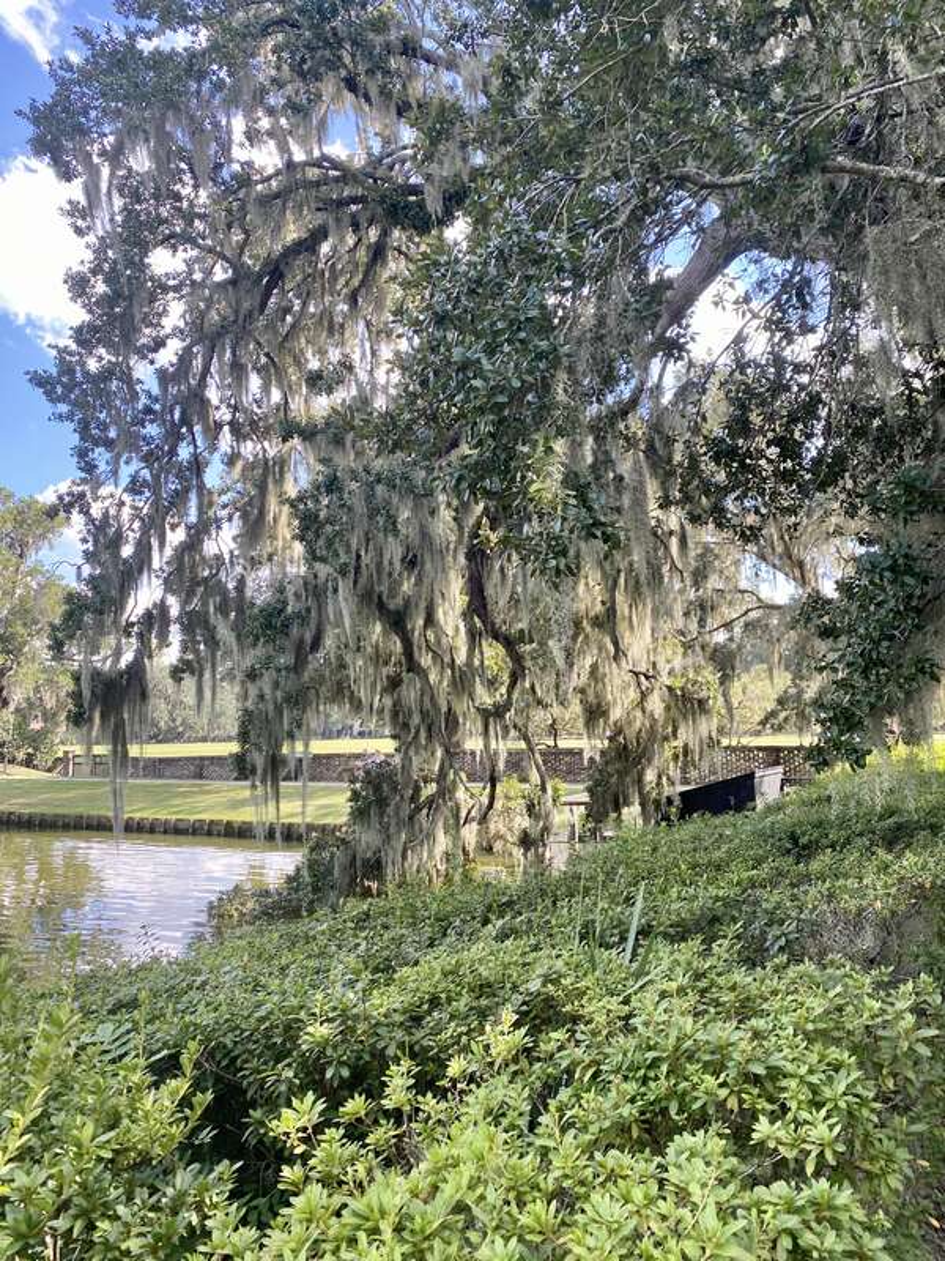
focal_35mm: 26
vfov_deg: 67.3
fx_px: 946
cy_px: 630
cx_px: 472
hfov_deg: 53.1
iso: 32
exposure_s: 1/285
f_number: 1.8
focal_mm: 4.25
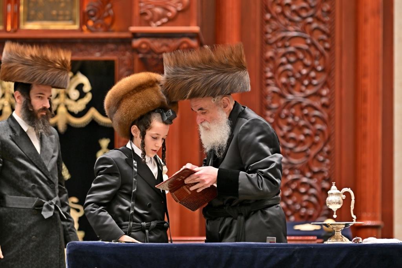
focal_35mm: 240
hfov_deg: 8.6
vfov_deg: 5.7
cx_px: 201
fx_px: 2679
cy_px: 134
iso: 250
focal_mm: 160
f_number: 2.8
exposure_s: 1/160
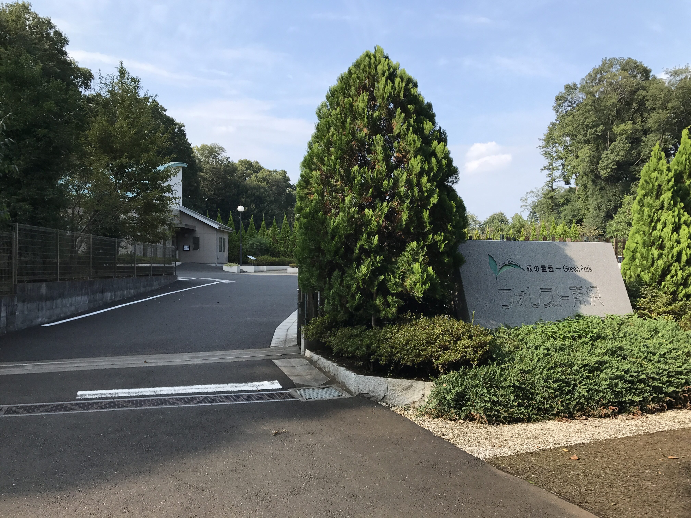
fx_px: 559
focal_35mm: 28
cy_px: 259
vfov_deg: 49.7
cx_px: 346
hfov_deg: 63.4
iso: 20
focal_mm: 3.99
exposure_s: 1/1053
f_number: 1.8
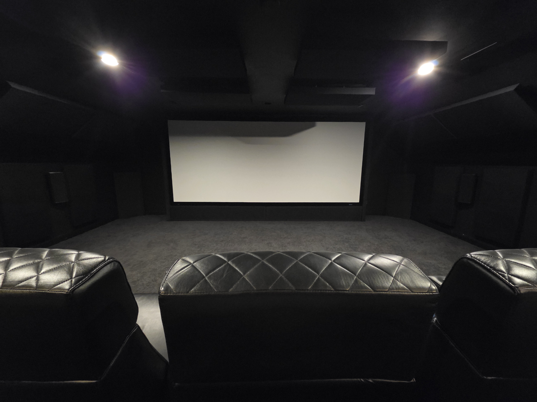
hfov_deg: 106.2
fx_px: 202
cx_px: 268
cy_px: 201
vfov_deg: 89.9
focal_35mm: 13
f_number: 1.9
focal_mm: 2.2
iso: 2000
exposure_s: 1/25
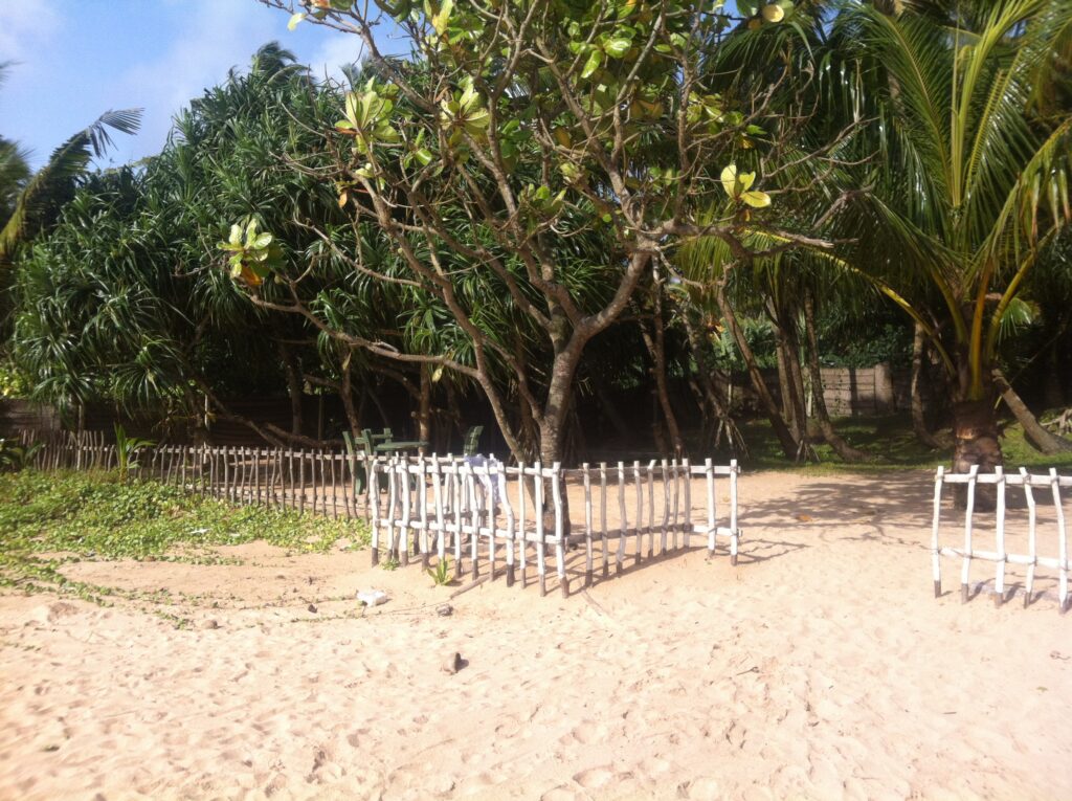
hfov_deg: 52.7
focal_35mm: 35
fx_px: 1082
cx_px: 536
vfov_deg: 40.6
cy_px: 400
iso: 80
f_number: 2.8
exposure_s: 1/1117
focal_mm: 3.85
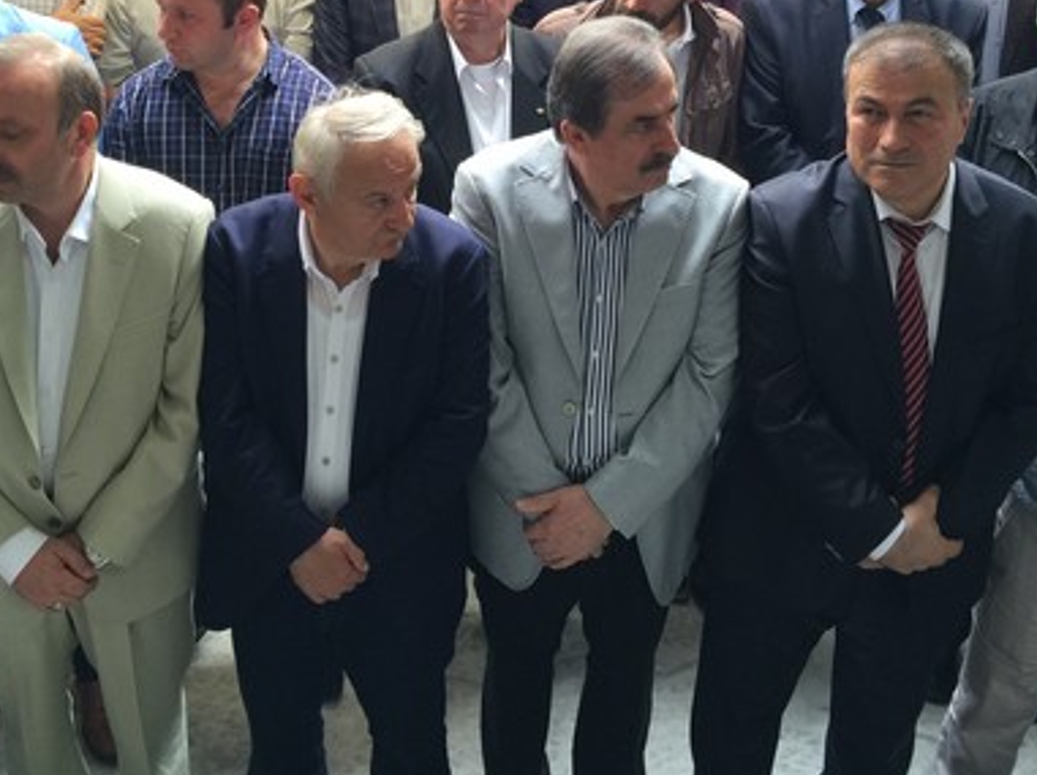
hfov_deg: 37.5
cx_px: 449
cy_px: 171
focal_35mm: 51
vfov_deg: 28.0
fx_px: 1526
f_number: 2.2
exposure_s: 1/33
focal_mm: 4.15
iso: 32
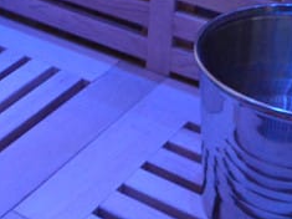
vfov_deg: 15.5
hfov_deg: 19.7
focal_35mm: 94
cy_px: 14
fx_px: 793
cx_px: -50
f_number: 5.6
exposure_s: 1/6
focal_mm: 18
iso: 3200
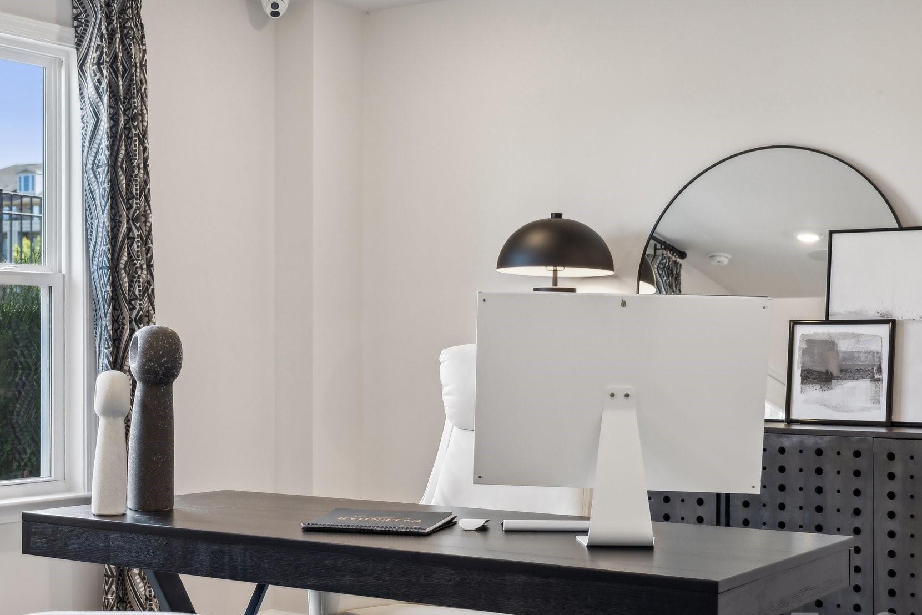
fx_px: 1358
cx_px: 400
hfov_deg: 37.4
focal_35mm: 53
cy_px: 343
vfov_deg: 25.5
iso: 160
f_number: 7.1
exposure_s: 1/30
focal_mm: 43
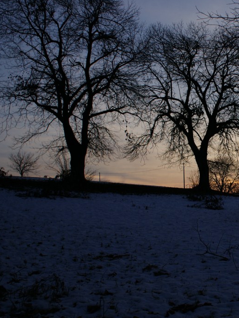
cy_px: 159
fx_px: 405
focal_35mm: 44
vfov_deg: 42.9
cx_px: 233
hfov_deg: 30.8
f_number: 4.5
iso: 100
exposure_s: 1/320
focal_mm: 20
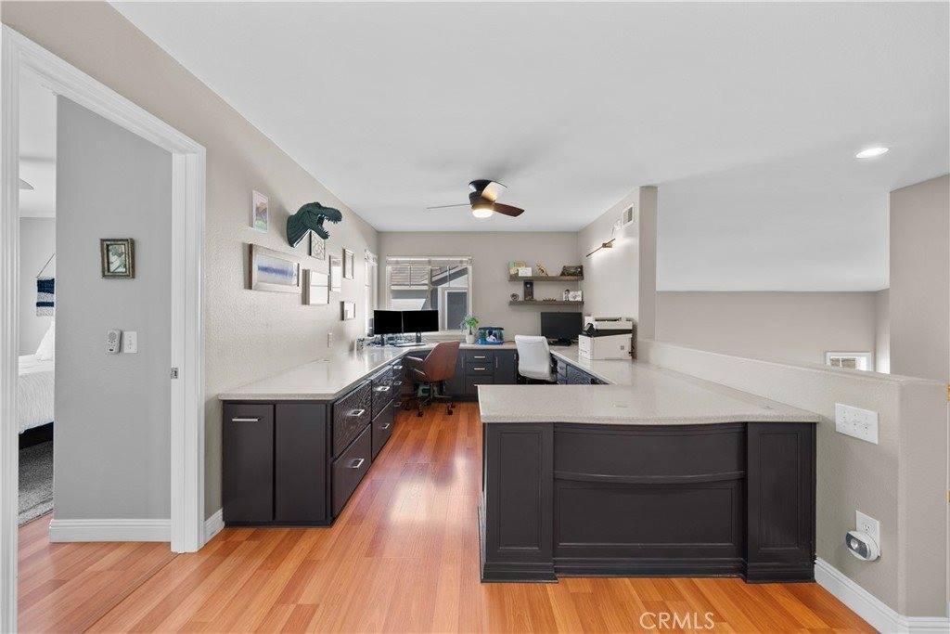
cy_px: 317
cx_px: 475
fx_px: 369
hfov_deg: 104.2
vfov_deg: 81.2
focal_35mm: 14
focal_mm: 14
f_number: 9
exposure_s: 1/2
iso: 250
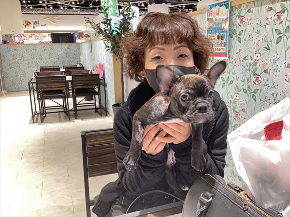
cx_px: 145
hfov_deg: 58.4
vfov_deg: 45.4
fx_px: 260
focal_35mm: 31
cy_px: 108
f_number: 2.4
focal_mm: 3.3
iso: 125
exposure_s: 1/50
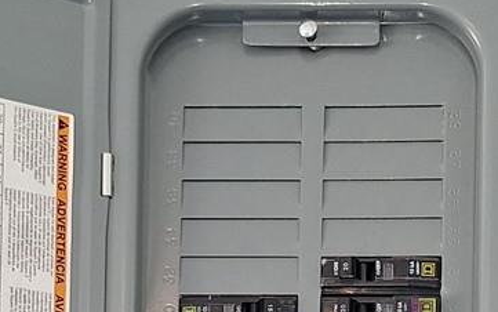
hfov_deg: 19.3
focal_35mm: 108
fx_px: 1466
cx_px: 240
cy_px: 601
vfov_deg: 11.1
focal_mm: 5.54
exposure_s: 1/60
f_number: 1.8
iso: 50
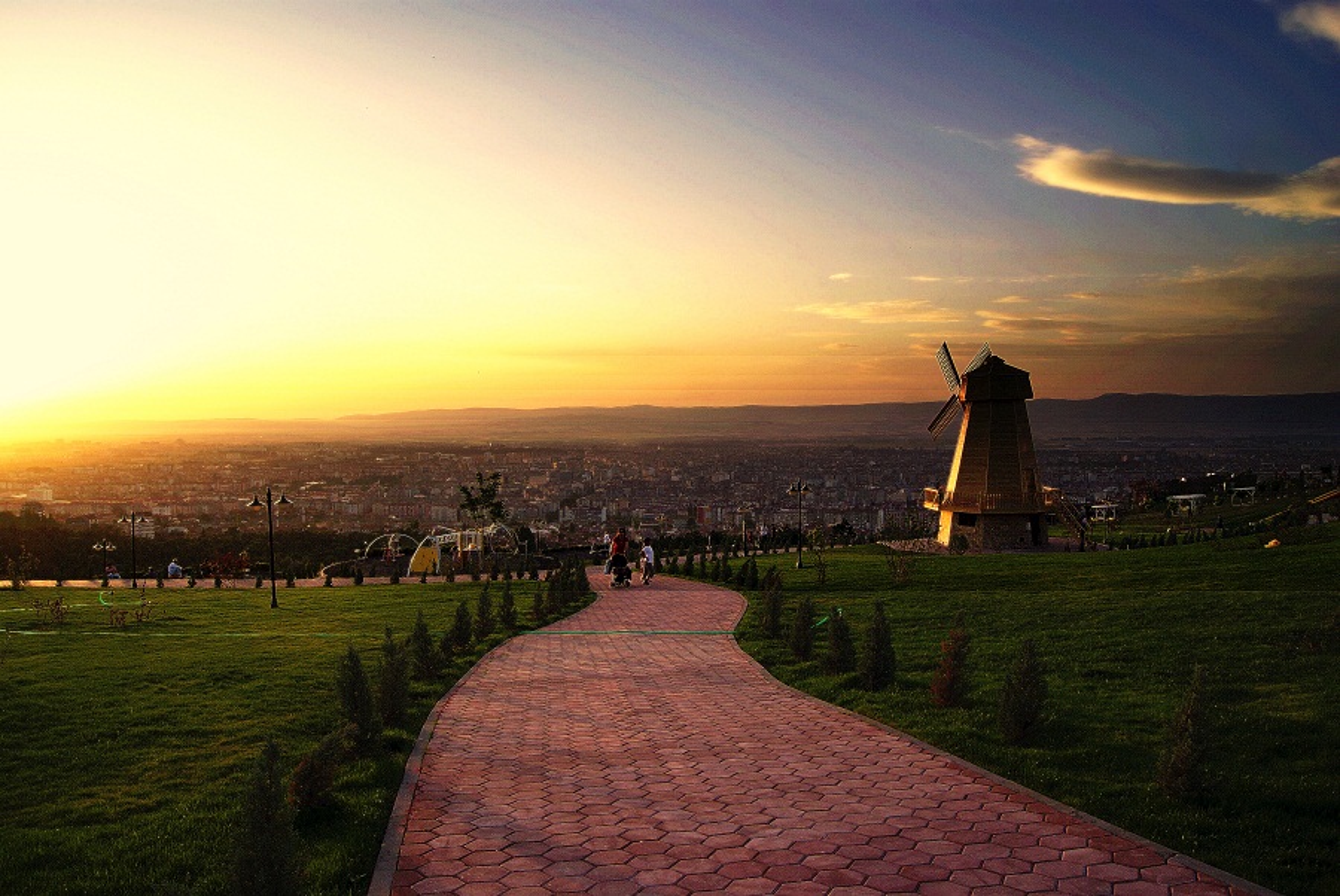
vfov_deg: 48.0
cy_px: 448
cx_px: 670
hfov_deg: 67.3
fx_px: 1006
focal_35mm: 27
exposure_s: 1/250
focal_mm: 18
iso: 100
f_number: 5.6
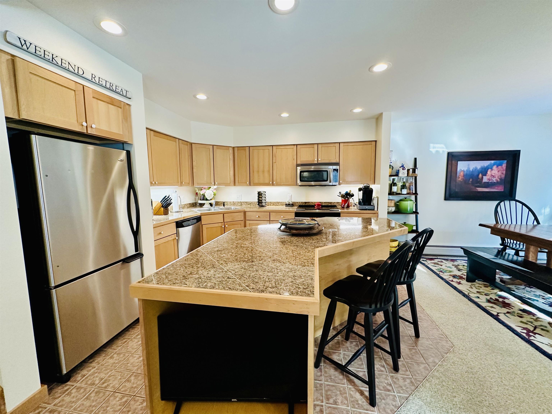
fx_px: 223
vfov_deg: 85.7
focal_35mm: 14
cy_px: 207
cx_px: 276
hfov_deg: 102.1
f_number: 2.2
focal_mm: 2.22
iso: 320
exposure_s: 1/120
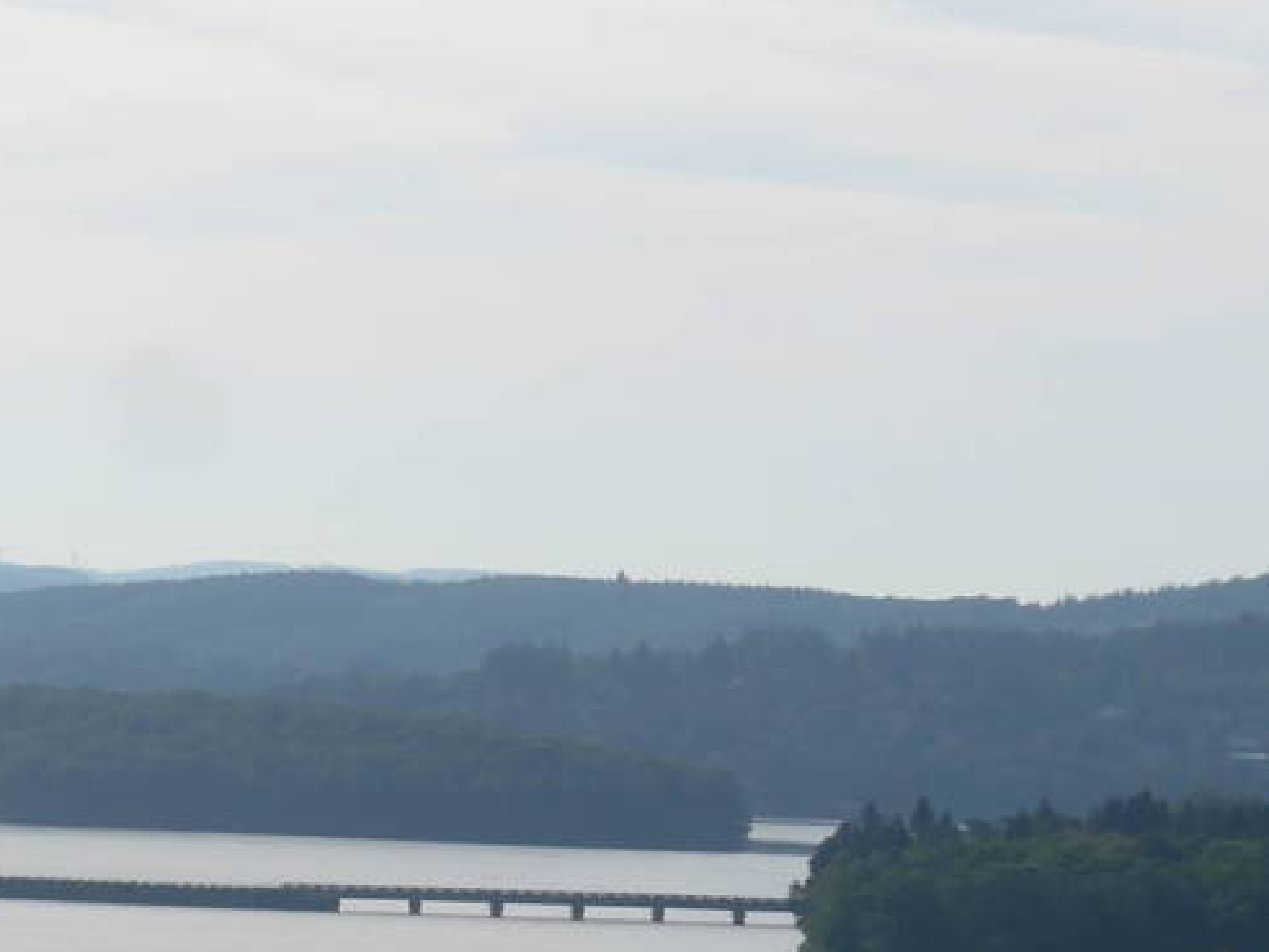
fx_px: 8578
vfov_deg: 6.3
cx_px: -346
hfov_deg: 8.4
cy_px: 998
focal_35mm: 234
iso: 80
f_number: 4.6
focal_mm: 18
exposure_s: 1/1000
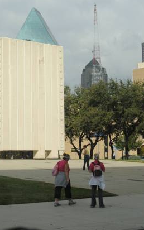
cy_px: 88
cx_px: -37
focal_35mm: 83
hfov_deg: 15.1
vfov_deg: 24.9
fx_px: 520
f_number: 4
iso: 720
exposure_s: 1/8000
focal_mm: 28
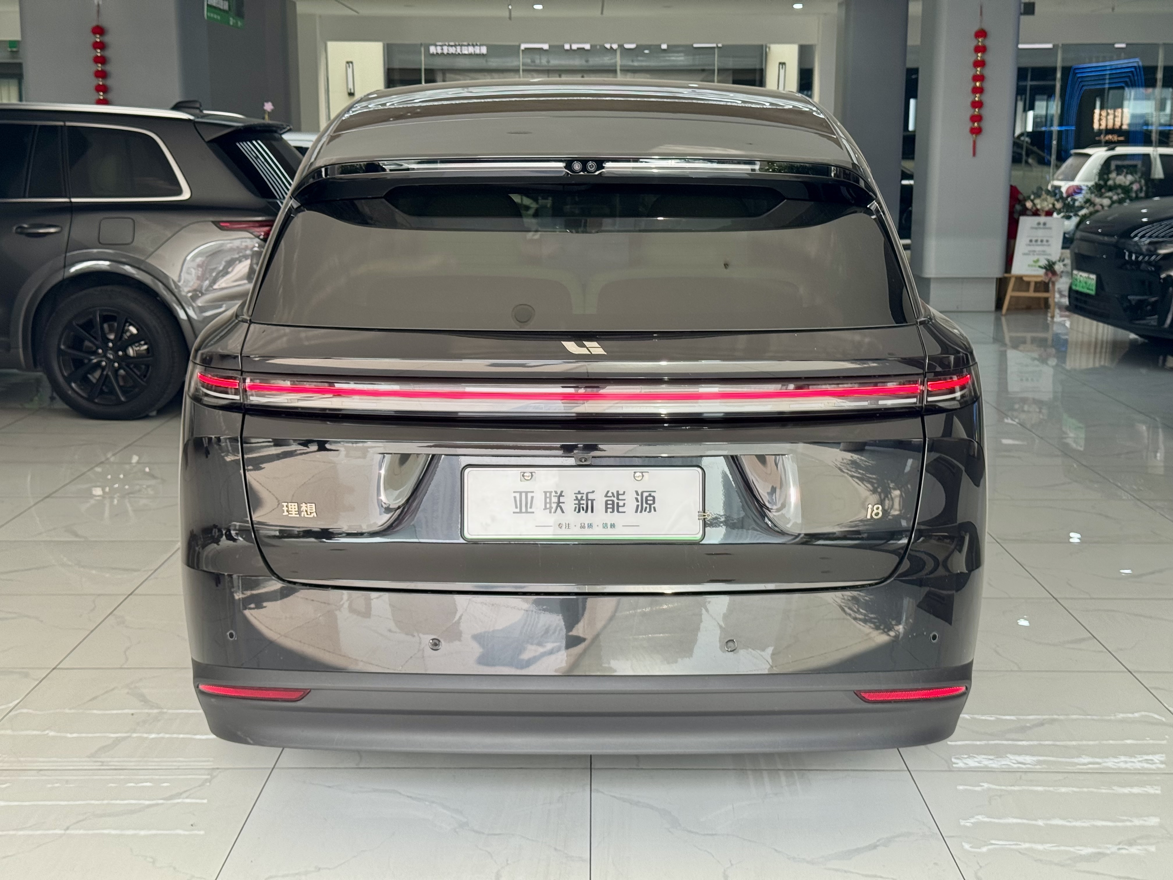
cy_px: 440
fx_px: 1627
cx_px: 586
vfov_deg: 30.3
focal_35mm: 48
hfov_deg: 39.7
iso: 64
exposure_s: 1/300
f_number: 1.78
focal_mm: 6.76
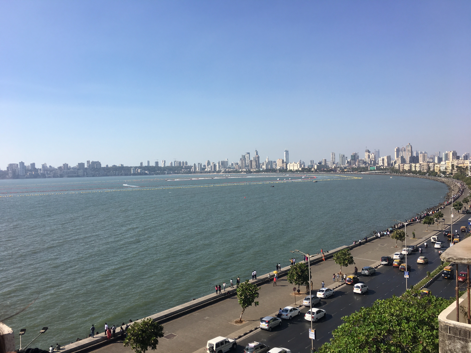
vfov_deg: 48.2
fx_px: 395
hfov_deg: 61.7
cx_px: 236
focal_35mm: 29
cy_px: 176
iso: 25
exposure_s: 1/1748
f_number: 2.2
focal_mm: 4.15
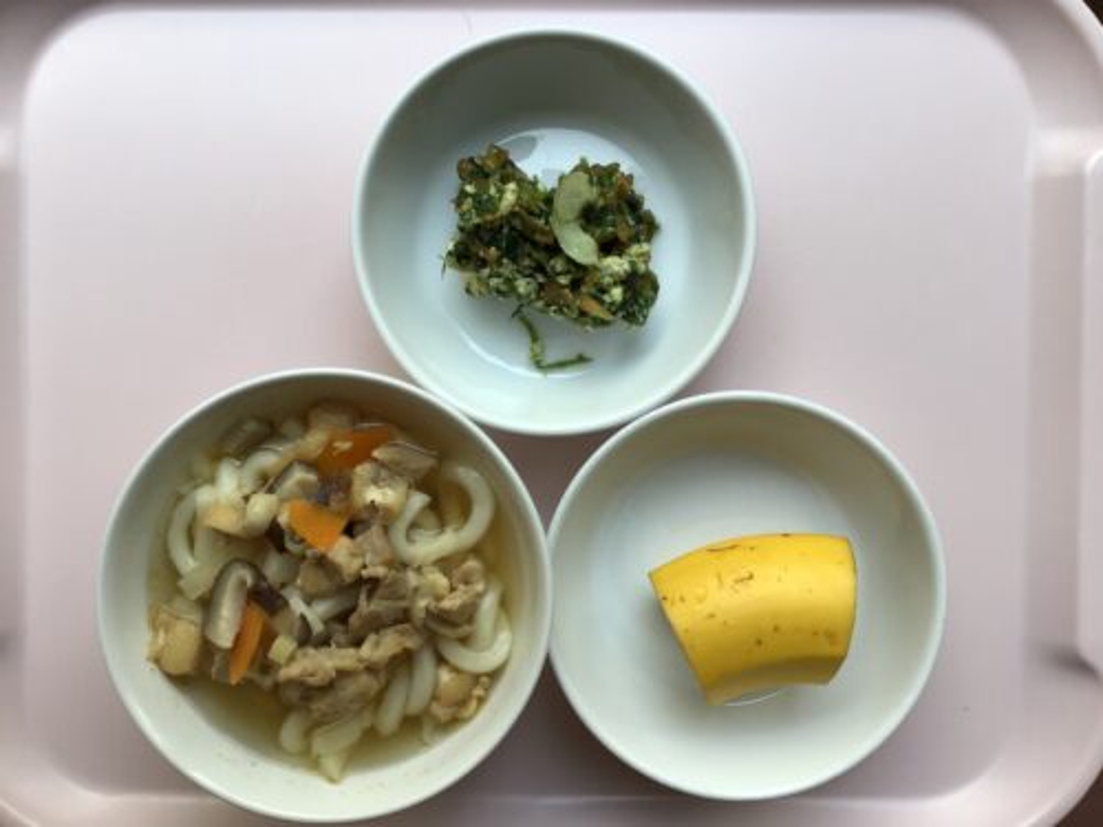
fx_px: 988
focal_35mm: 31
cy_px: 414
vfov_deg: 45.4
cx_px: 552
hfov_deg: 58.4
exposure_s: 1/120
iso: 40
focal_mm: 3.3
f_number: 2.4
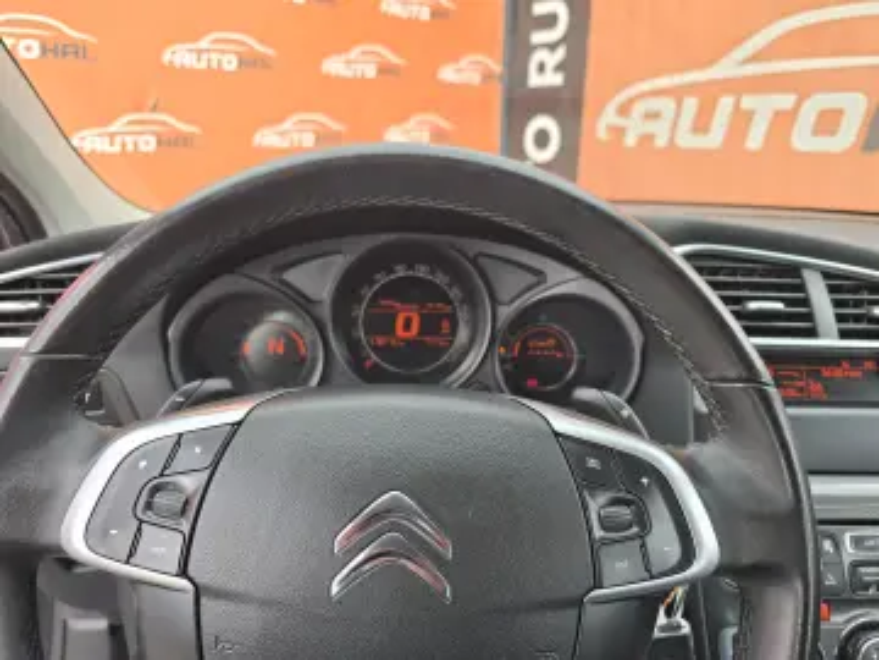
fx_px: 584
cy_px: 330
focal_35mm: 23
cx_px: 440
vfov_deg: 58.9
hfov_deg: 73.9
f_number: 1.7
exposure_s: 1/180
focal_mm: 6.3
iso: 32
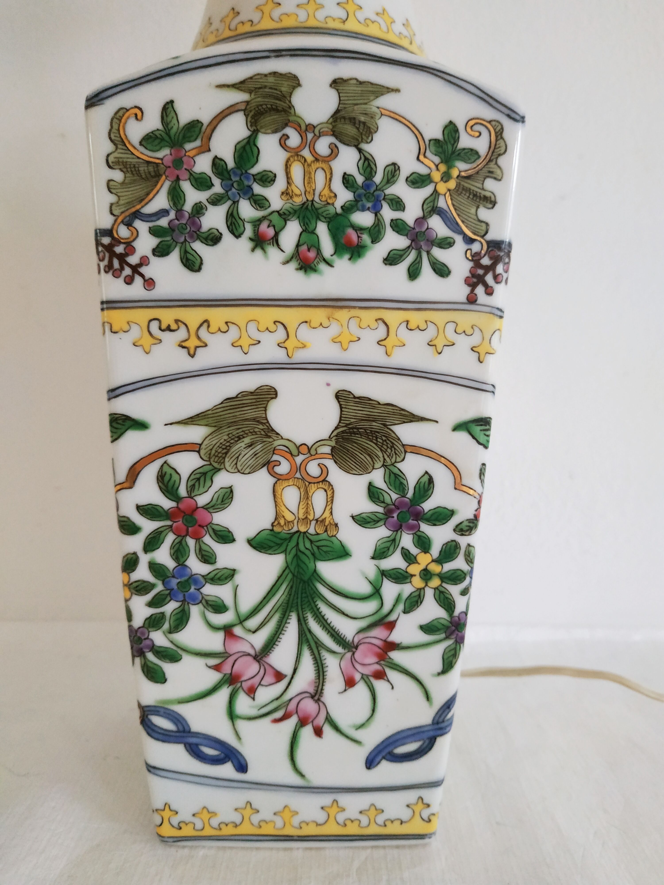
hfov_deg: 56.8
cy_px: 442
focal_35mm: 24
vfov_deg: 71.6
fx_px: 614
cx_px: 332
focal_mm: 3.94
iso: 1250
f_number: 1.9
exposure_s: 1/20
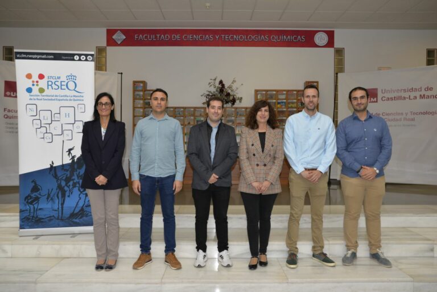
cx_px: 218
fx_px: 364
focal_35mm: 30
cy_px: 146
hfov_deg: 61.9
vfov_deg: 43.7
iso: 800
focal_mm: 30
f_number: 5
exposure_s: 1/60
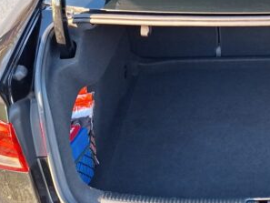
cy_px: 3
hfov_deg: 29.7
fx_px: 484
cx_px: 250
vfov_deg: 22.8
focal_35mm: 62
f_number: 1.8
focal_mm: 5.54
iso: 40
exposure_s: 1/115
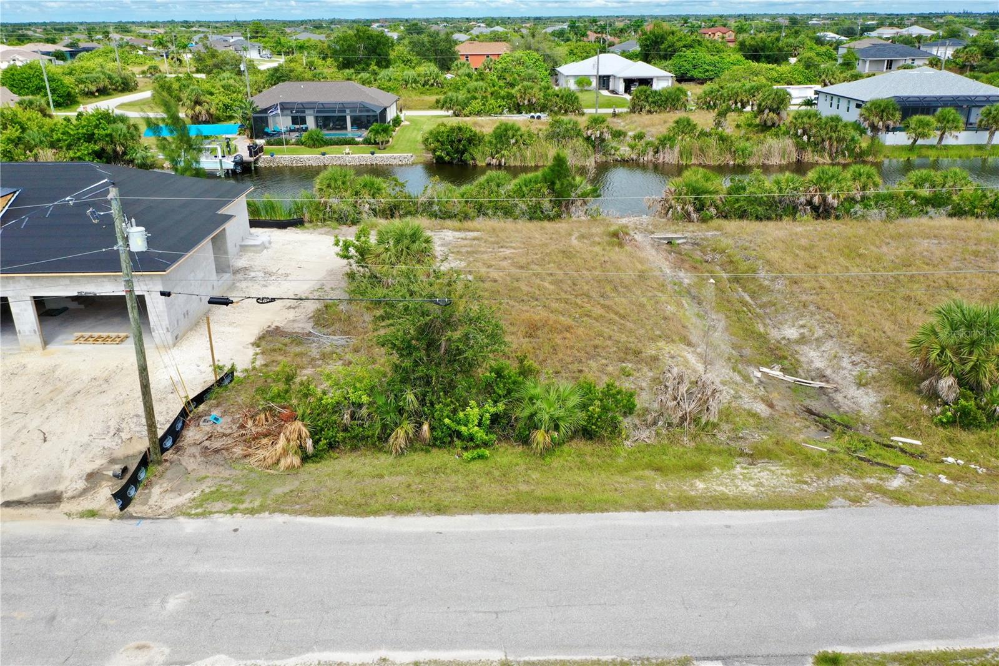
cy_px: 333
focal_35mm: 28
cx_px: 500
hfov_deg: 65.5
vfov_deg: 46.4
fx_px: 777
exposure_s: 1/400
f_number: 5.6
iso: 100
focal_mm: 10.26
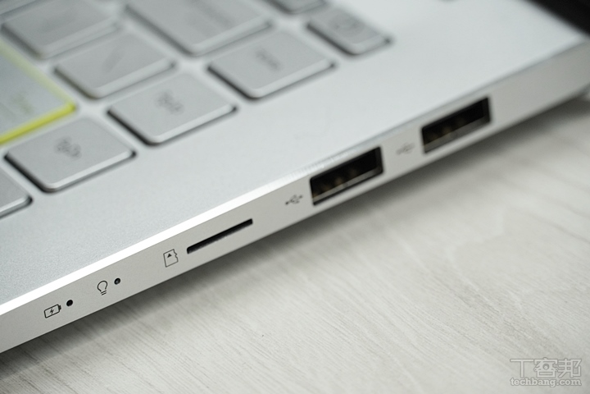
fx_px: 3196
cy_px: 197
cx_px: 295
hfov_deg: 10.5
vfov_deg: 7.0
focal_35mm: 195
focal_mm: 130
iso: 800
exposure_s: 1/200
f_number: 5.6
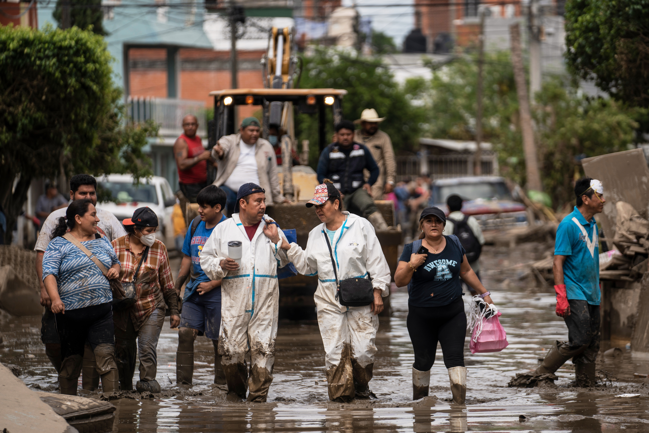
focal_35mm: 181
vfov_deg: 7.6
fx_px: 3263
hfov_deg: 11.4
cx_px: 324
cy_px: 216
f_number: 2.8
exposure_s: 1/2500
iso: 100
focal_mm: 181
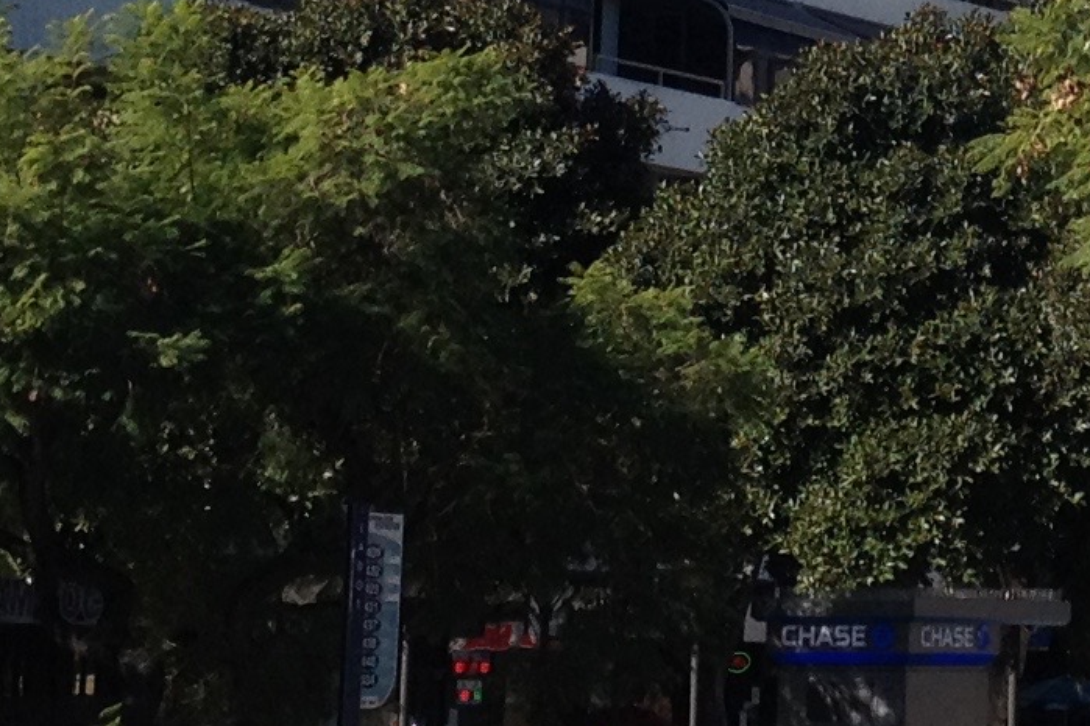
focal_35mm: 170
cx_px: 1210
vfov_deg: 7.9
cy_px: -288
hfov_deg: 11.9
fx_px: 5147
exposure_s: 1/1255
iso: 50
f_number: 2.4
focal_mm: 4.28
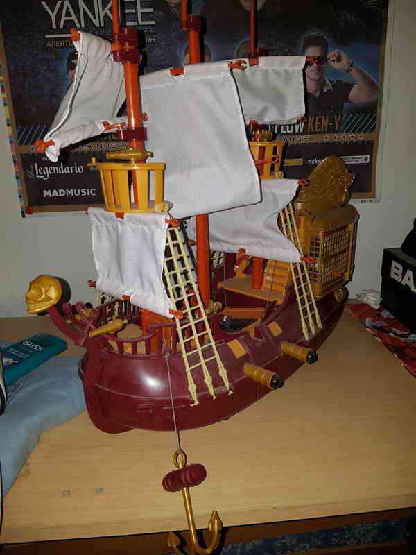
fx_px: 417
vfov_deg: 67.3
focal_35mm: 26
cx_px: 208
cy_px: 278
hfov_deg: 53.1
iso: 50
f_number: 1.7
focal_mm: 4.2
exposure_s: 1/53
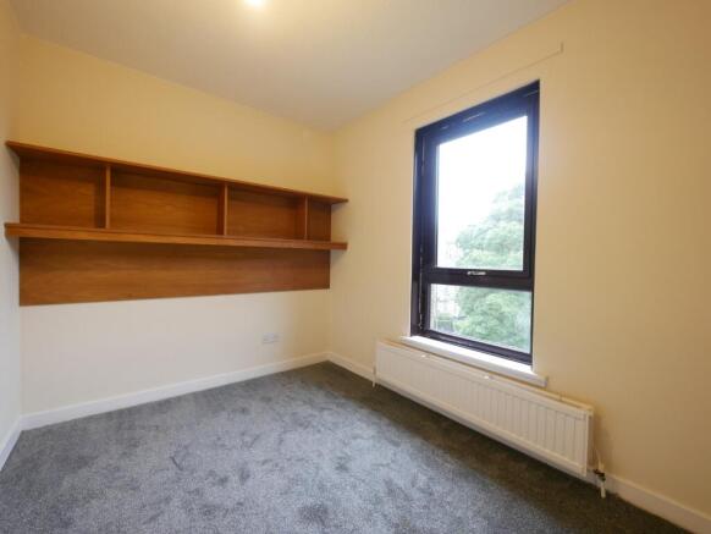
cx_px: 356
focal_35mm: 14
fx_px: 288
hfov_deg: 102.0
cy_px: 267
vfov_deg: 85.7
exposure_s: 1/60
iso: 1000
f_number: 4
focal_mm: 7
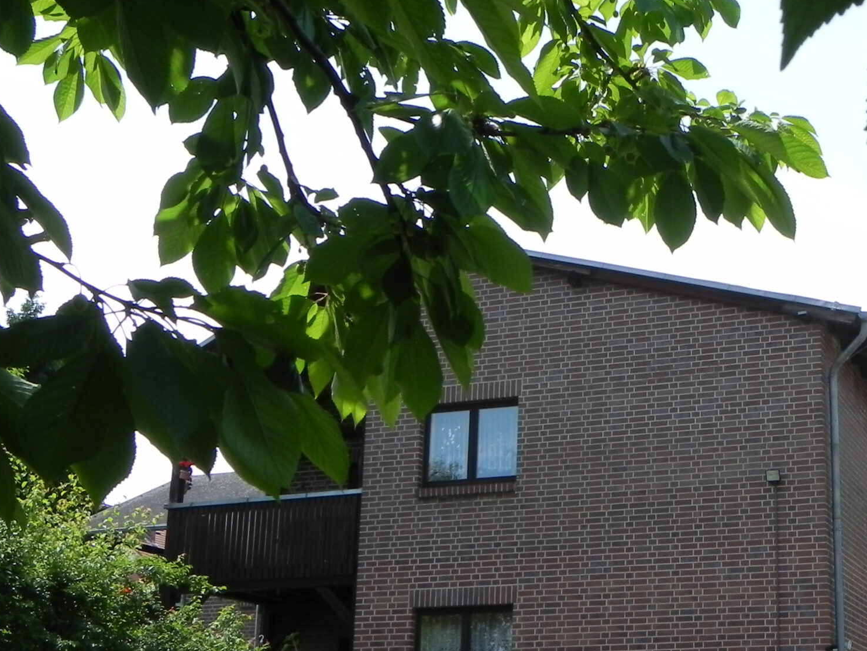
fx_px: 1428
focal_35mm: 57
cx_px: 694
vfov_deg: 25.5
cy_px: 428
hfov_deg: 32.8
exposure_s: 1/264
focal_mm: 5.9
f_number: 6.3
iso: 160
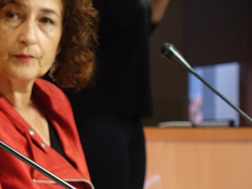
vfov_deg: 7.3
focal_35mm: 202
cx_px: 64
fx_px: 1470
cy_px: 131
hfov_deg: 9.8
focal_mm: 28.93
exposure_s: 1/20
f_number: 2.8
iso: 800
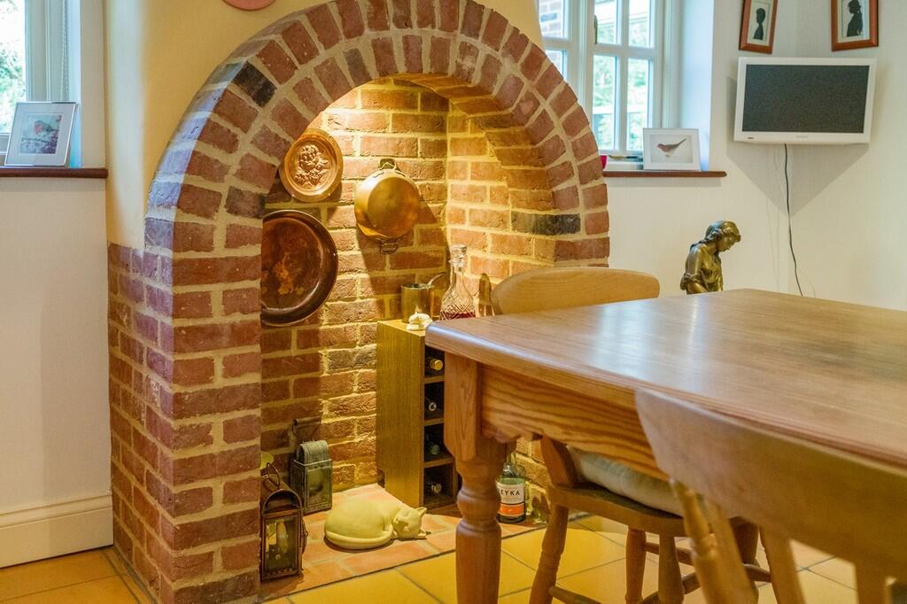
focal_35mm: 35
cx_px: 454
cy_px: 302
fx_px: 881
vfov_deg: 37.8
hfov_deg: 54.4
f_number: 2.8
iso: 3200
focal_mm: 23
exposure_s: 1/320
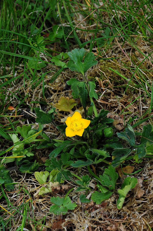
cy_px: 116
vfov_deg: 16.1
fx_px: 815
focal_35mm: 128
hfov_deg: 10.7
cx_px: 76
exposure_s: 1/250
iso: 400
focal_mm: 85
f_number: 9
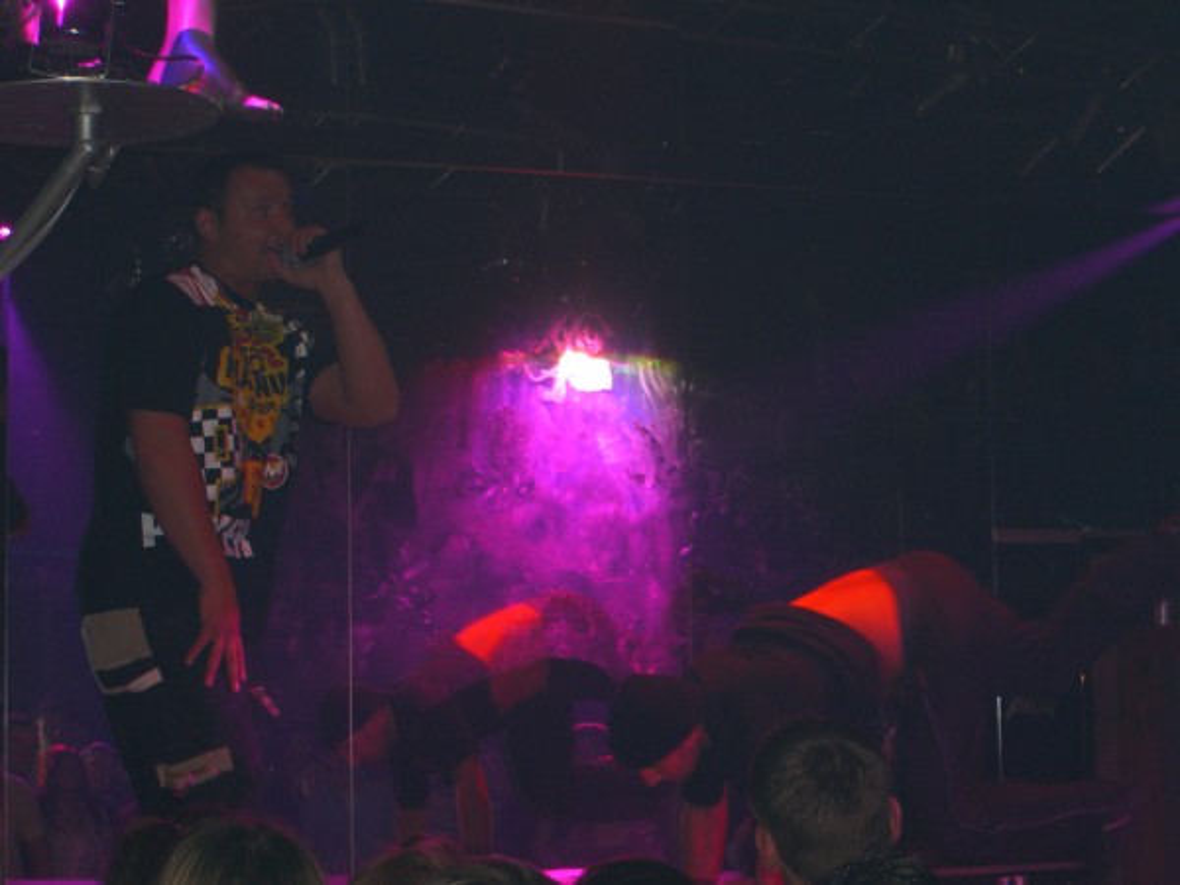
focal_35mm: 80
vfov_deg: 18.4
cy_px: 442
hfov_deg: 24.4
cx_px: 590
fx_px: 2727
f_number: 4.4
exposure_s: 1/60
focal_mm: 16.6
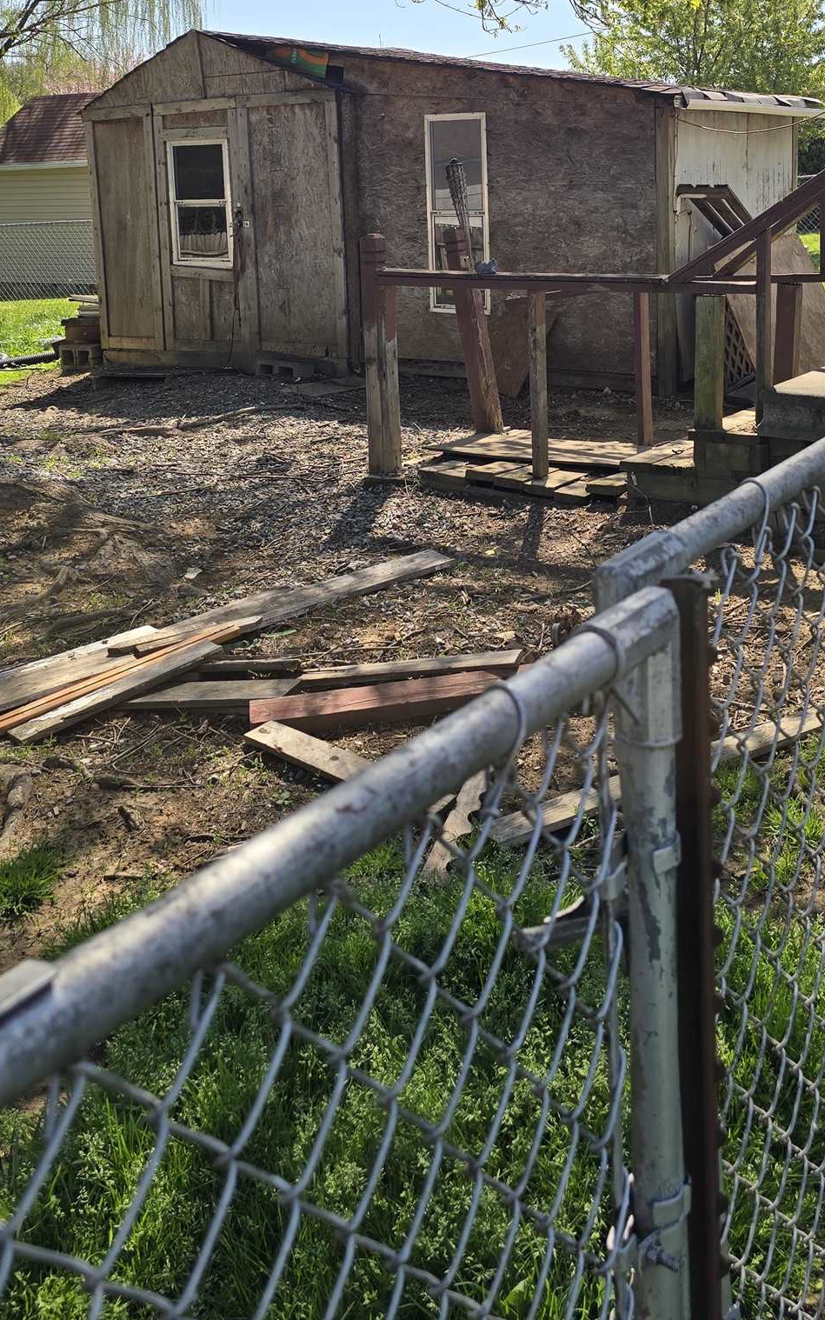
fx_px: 1331
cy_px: 352
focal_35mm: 37
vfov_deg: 50.8
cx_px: 533
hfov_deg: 34.2
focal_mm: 6.3
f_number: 1.7
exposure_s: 1/572
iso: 12
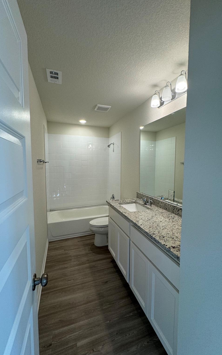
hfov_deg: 74.8
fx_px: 145
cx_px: 115
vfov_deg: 101.5
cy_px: 176
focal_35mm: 15
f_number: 2.2
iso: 125
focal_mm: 2.22
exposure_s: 1/120
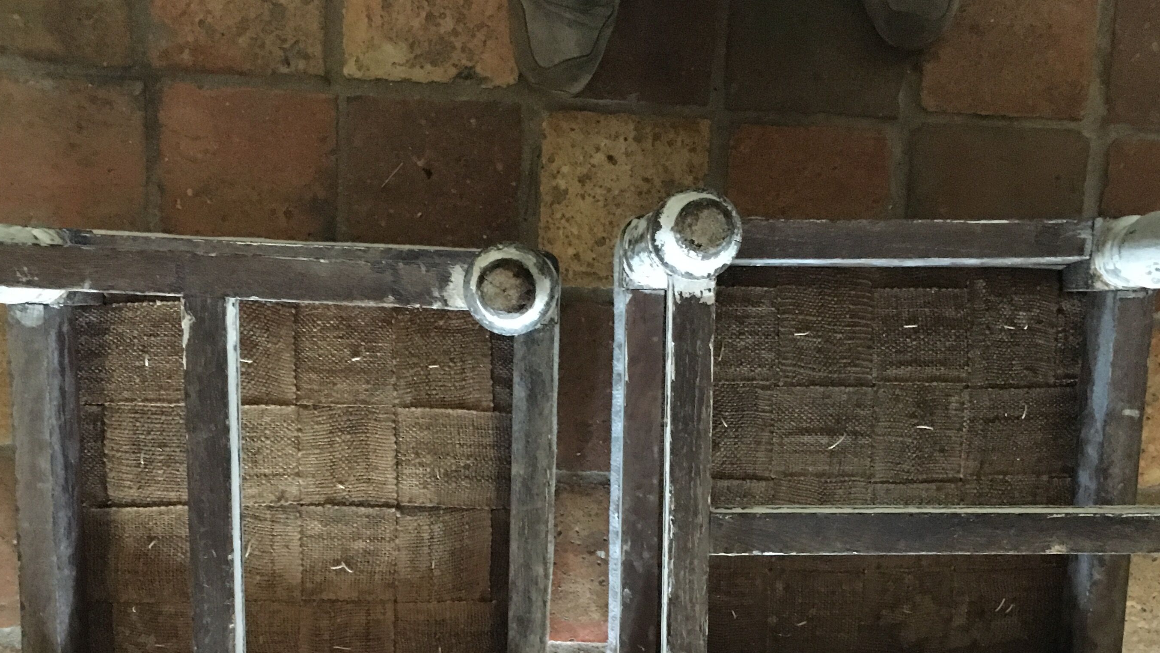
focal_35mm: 47
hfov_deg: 43.7
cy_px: 613
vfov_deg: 24.6
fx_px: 1446
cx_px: 593
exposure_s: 1/17
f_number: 2.2
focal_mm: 4.15
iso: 250
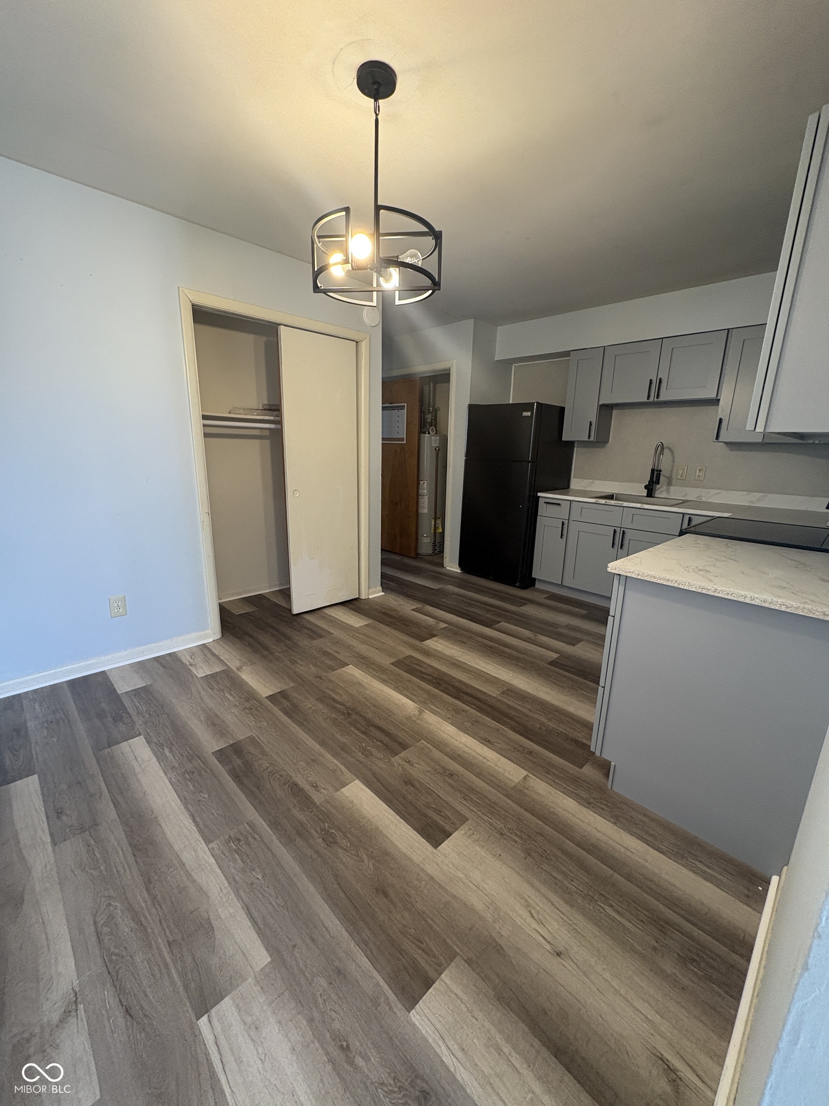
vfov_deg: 102.1
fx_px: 447
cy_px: 553
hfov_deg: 85.7
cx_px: 414
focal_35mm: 14
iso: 320
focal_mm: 2.22
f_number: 2.2
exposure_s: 1/60
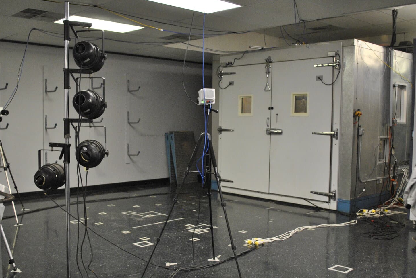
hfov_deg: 47.3
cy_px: 149
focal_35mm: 41
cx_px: 183
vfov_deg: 32.7
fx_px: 474
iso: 800
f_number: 3.8
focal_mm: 22
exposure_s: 1/30
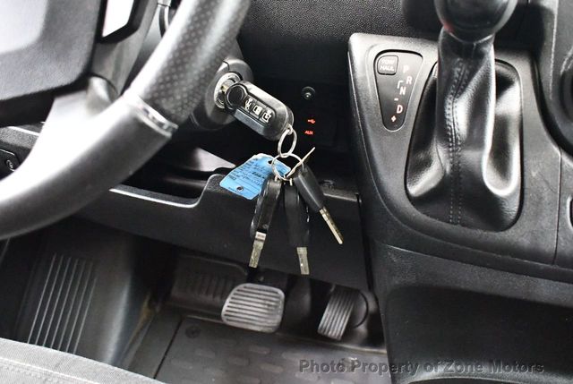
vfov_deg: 37.0
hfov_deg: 53.1
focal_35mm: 36
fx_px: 574
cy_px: 192
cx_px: 286
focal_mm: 18
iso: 12800
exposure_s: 1/40
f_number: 3.5
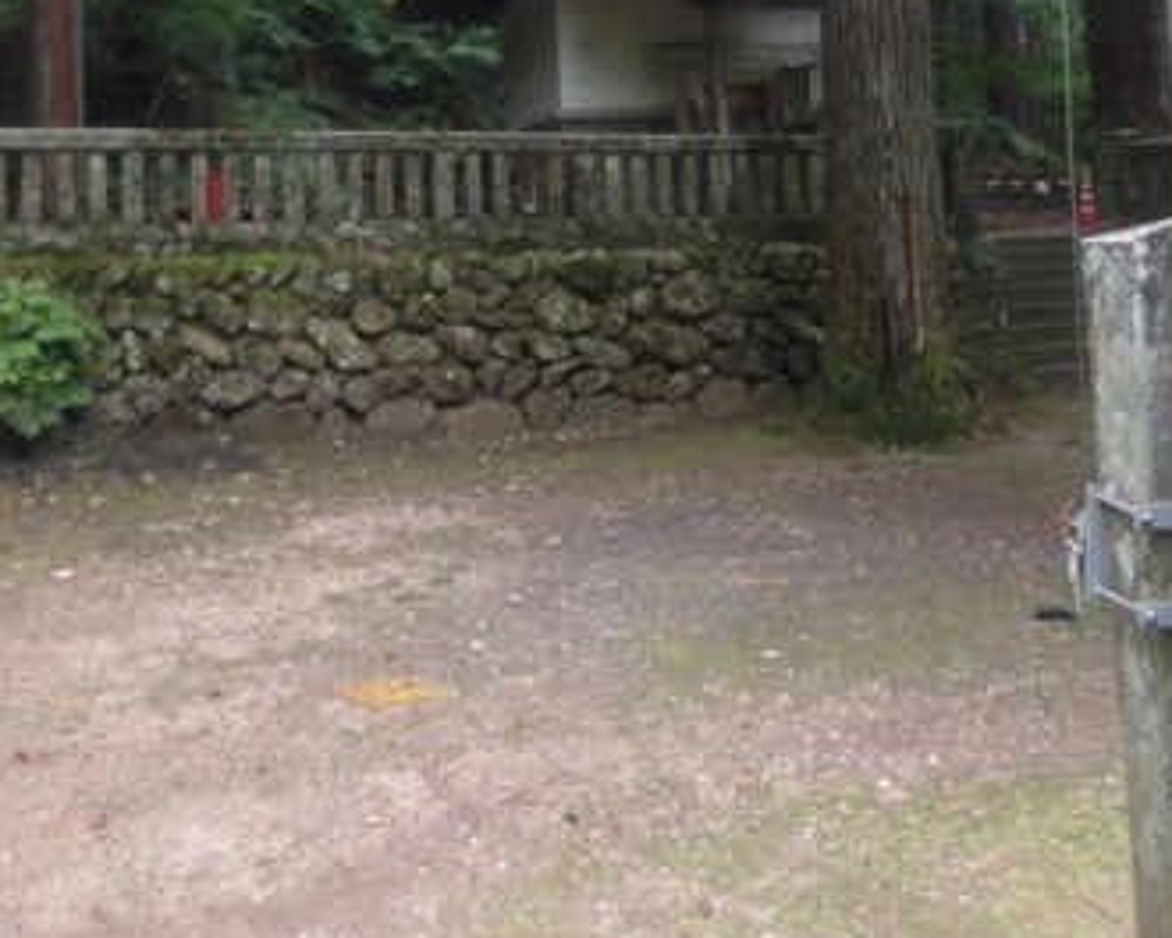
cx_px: 593
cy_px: 188
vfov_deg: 33.2
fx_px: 1526
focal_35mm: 44
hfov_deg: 42.0
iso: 50
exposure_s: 1/20
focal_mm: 4.12
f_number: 2.4
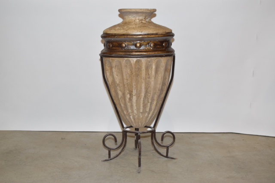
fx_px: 390
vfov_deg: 26.5
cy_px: 92
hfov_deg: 38.9
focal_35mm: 51
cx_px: 138
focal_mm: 34
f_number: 5.6
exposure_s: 1/125
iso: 800
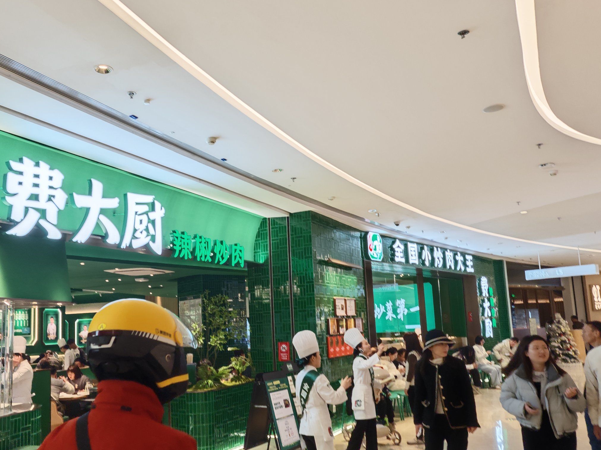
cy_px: 239
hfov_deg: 57.6
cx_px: 225
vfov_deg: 45.4
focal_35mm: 31
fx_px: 538
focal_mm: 6.55
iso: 200
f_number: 1.6
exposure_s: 1/101
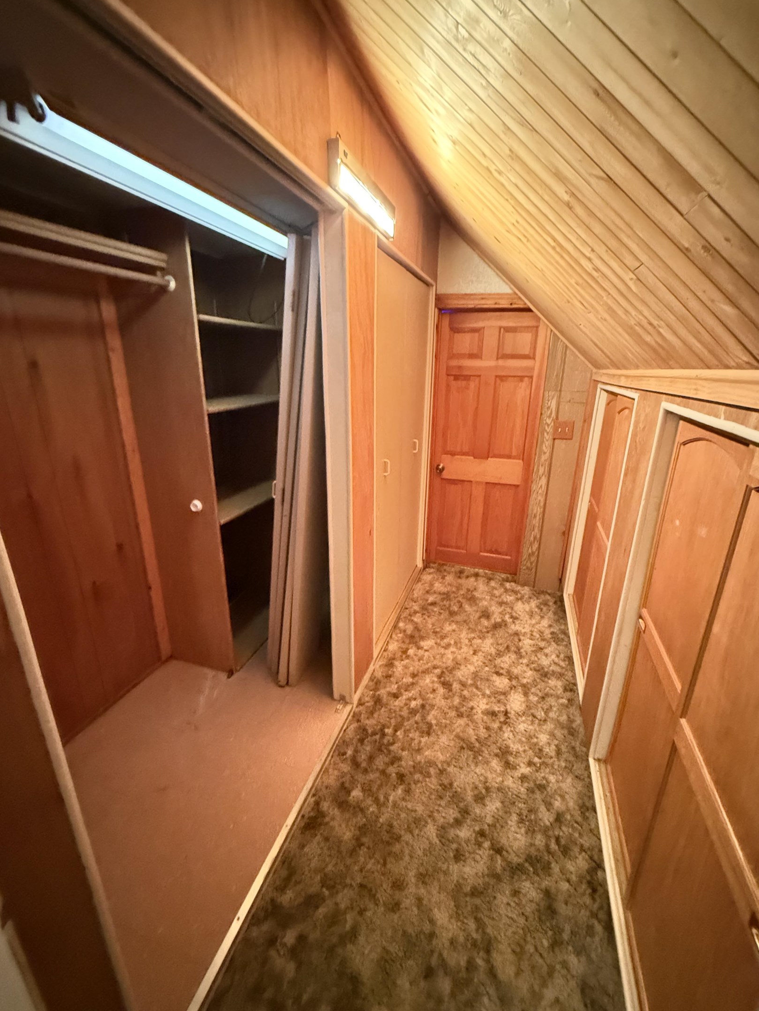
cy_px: 506
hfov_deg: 81.8
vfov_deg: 98.2
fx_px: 438
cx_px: 376
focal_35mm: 15
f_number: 2.2
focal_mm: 2.22
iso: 3200
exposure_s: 1/15
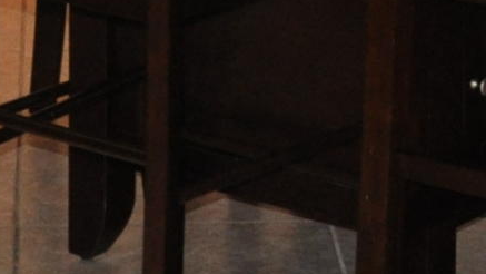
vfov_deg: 4.9
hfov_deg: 9.1
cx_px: 394
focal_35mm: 237
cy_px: -554
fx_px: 3055
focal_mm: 22
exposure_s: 1/60
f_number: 3.8
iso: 800
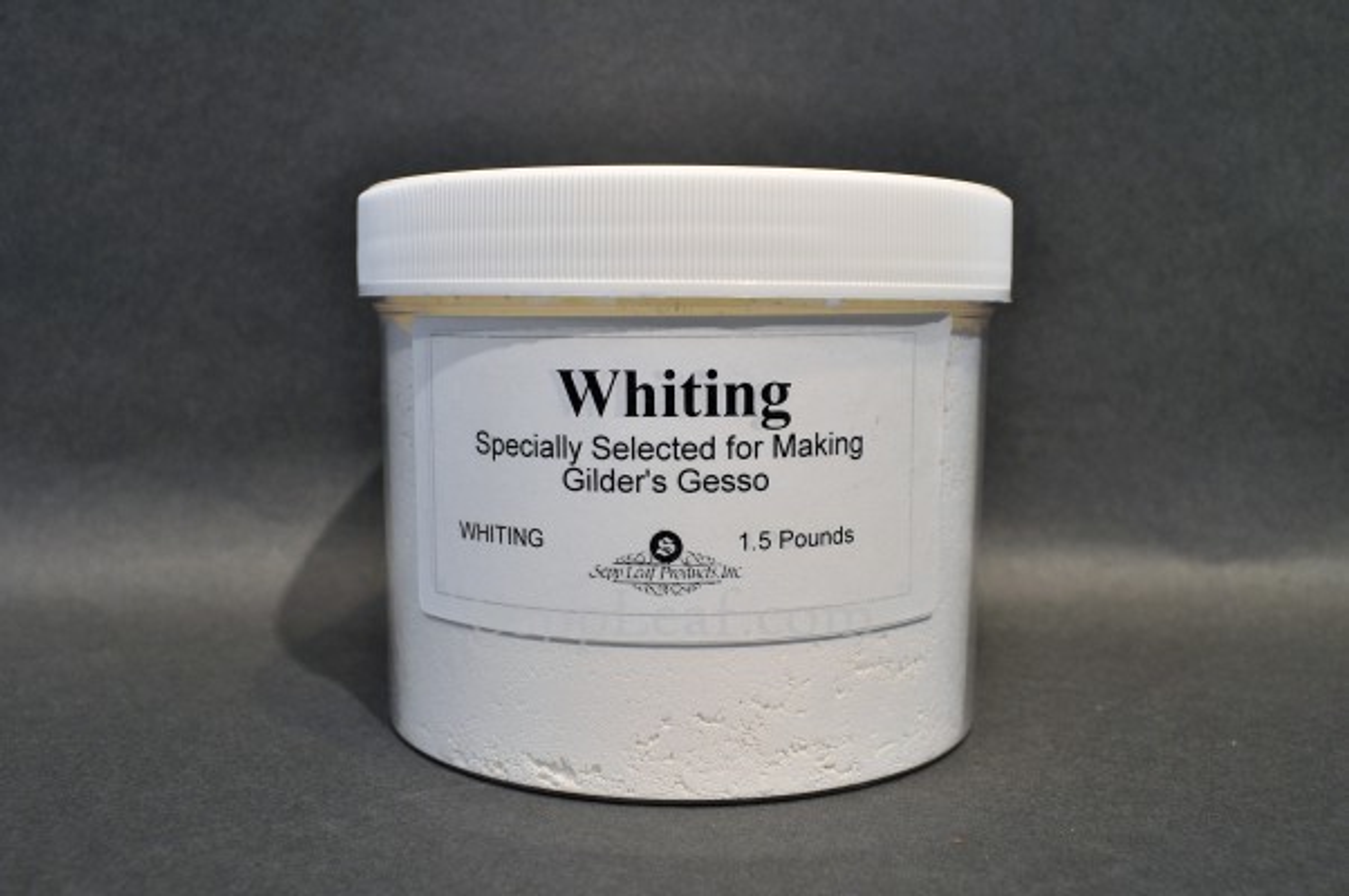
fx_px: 1348
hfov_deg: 53.2
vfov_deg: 36.8
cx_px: 674
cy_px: 448
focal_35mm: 36
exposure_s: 1/60
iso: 400
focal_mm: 24
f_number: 8
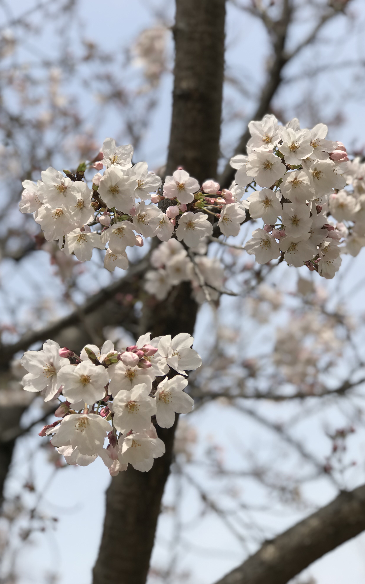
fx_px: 971
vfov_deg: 33.5
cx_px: 192
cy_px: 294
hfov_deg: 21.3
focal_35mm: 61
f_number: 2.8
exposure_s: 1/977
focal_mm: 6.6
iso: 20
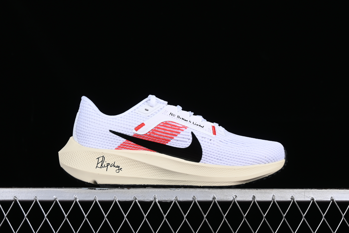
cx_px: 174
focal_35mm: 75
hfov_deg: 27.0
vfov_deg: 18.2
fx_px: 727
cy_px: 116
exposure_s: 1/160
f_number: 8
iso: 160
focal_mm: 50
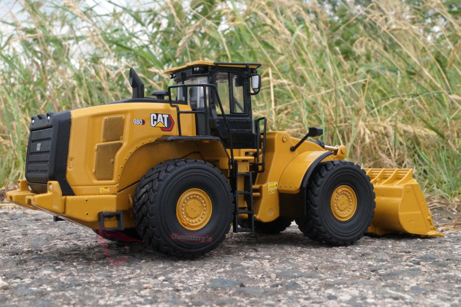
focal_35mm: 45
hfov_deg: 43.6
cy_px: 154
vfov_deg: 29.8
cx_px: 230
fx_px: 576
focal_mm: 30
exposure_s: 1/60
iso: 2500
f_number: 25
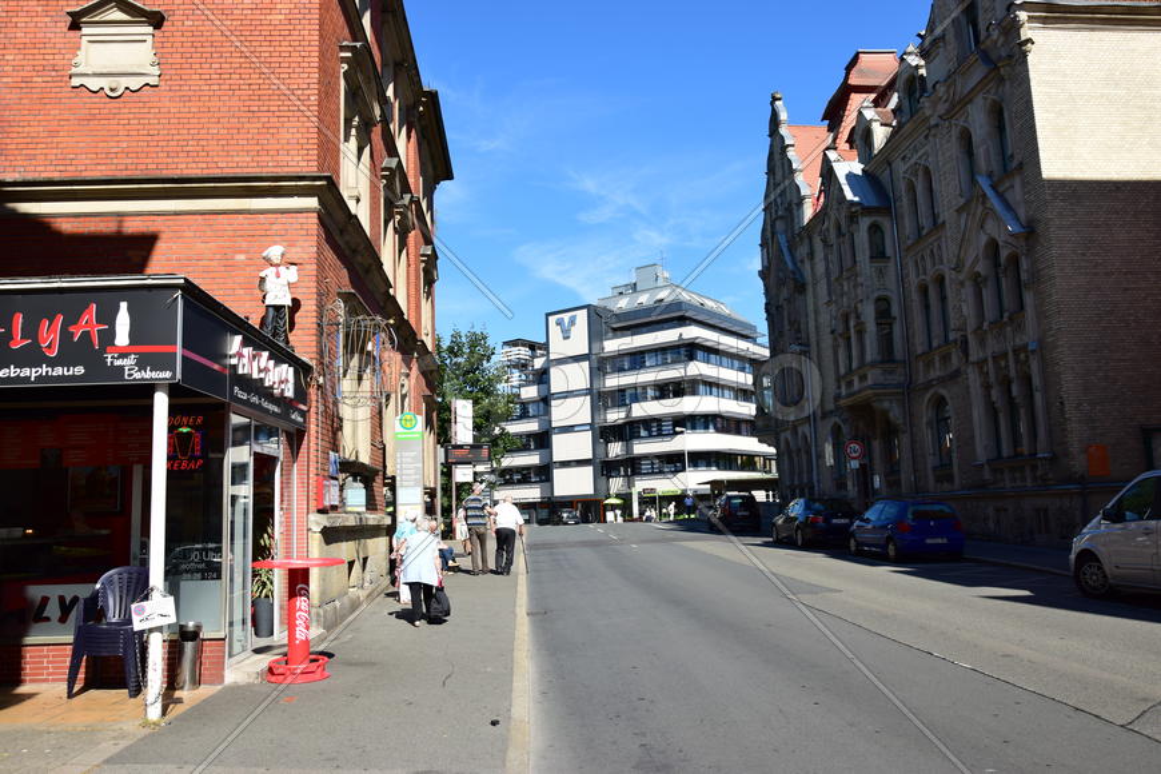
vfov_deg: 47.9
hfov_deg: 67.4
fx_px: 871
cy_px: 387
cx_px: 580
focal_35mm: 27
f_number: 7.1
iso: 100
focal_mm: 18
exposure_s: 1/200
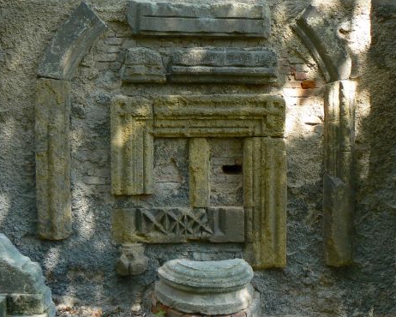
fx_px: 446
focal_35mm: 38
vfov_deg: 39.2
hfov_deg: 47.9
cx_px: 195
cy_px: 158
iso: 80
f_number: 5
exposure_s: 1/100
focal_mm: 6
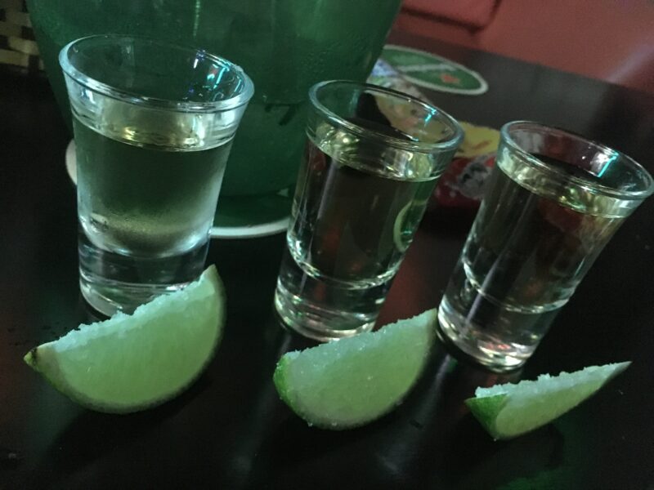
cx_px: 327
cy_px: 245
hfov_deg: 61.7
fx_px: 548
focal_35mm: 29
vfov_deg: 48.2
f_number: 2.2
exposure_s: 1/17
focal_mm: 4.15
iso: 1000
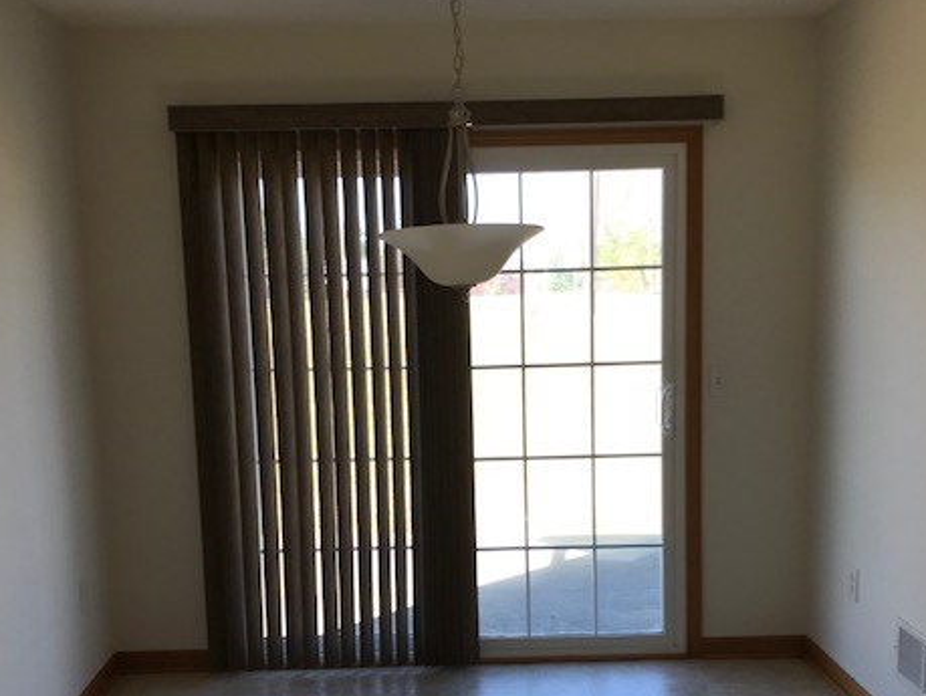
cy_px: 440
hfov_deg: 47.8
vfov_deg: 36.6
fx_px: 1044
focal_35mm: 39
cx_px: 452
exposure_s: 1/182
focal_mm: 3.99
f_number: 1.8
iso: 20
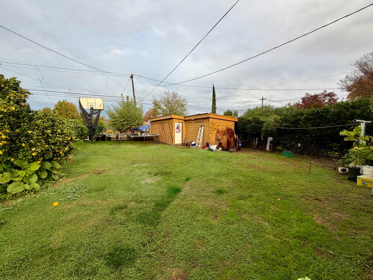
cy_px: 140
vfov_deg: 85.7
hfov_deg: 102.1
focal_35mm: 14
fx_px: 151
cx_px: 186
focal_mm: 2.22
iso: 40
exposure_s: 1/252
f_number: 2.2
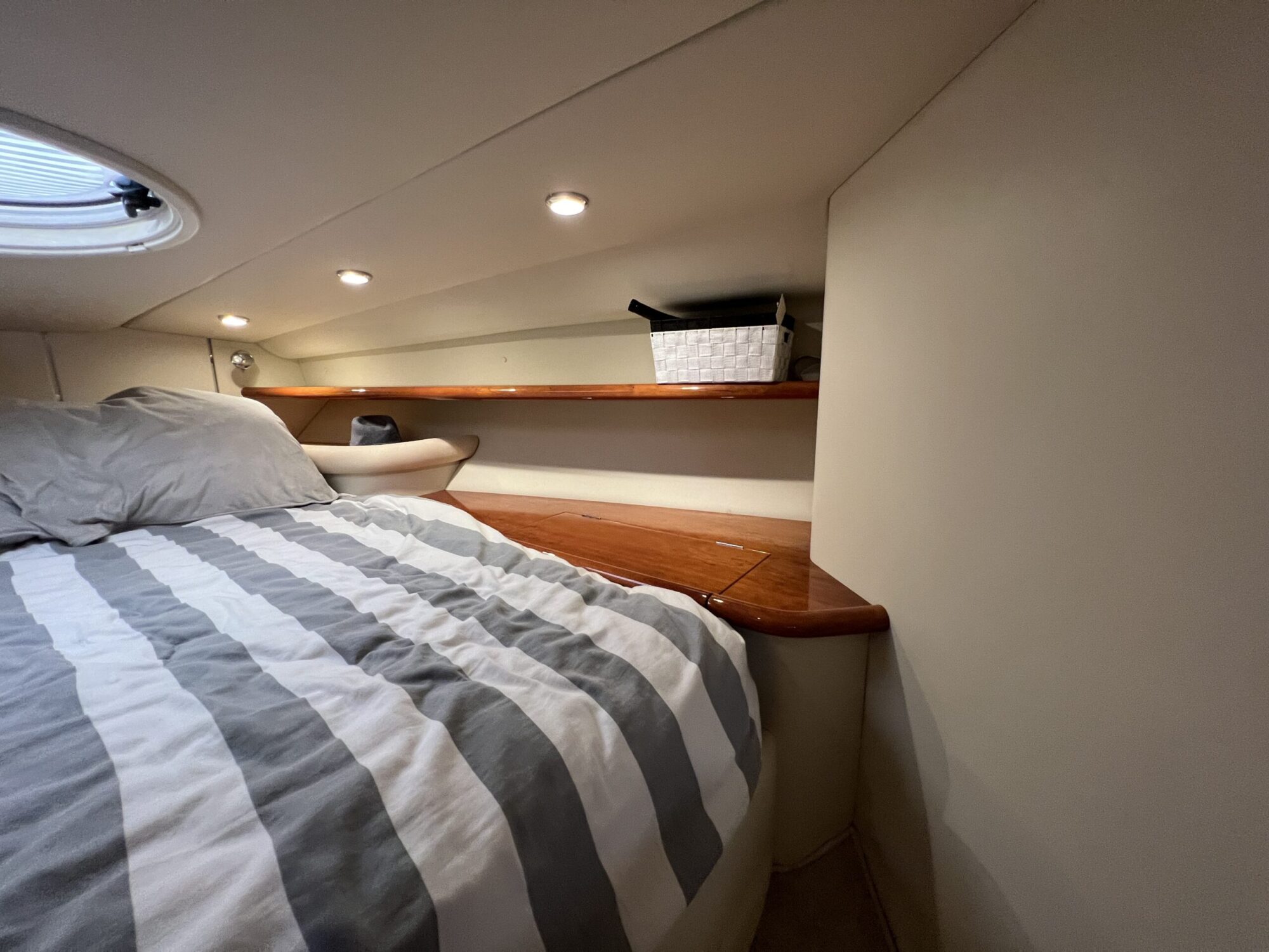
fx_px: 477
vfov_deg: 89.9
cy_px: 476
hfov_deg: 106.2
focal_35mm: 13
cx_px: 634
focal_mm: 1.57
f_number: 1.8
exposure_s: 1/61
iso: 250
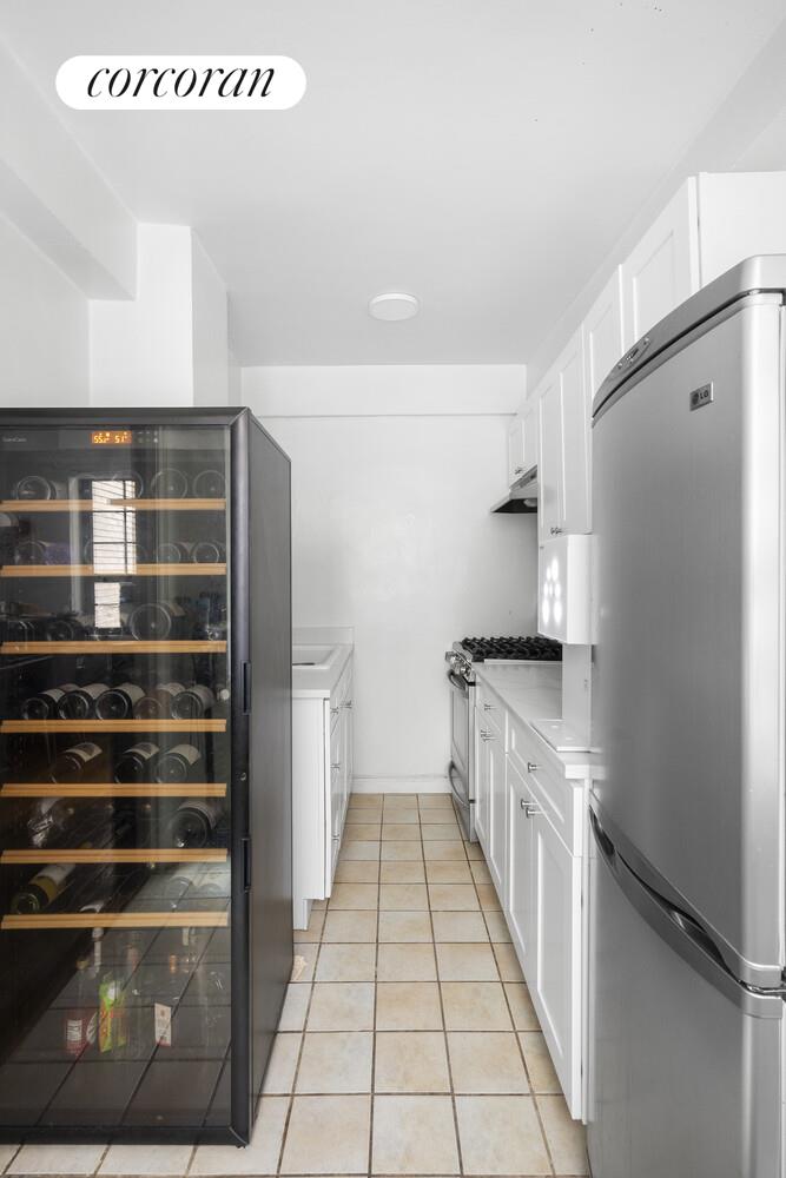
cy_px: 589
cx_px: 393
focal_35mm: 18
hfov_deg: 67.4
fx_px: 589
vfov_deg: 90.0
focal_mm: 12
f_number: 11
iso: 400
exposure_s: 30
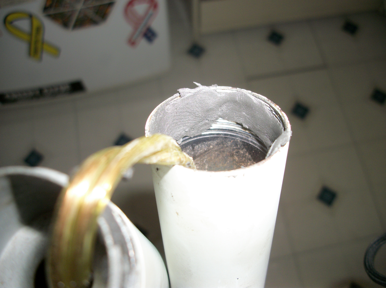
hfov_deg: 56.9
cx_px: 193
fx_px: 356
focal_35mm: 32
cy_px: 144
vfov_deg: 44.1
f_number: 2.9
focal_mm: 5.7
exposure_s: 1/30
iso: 80
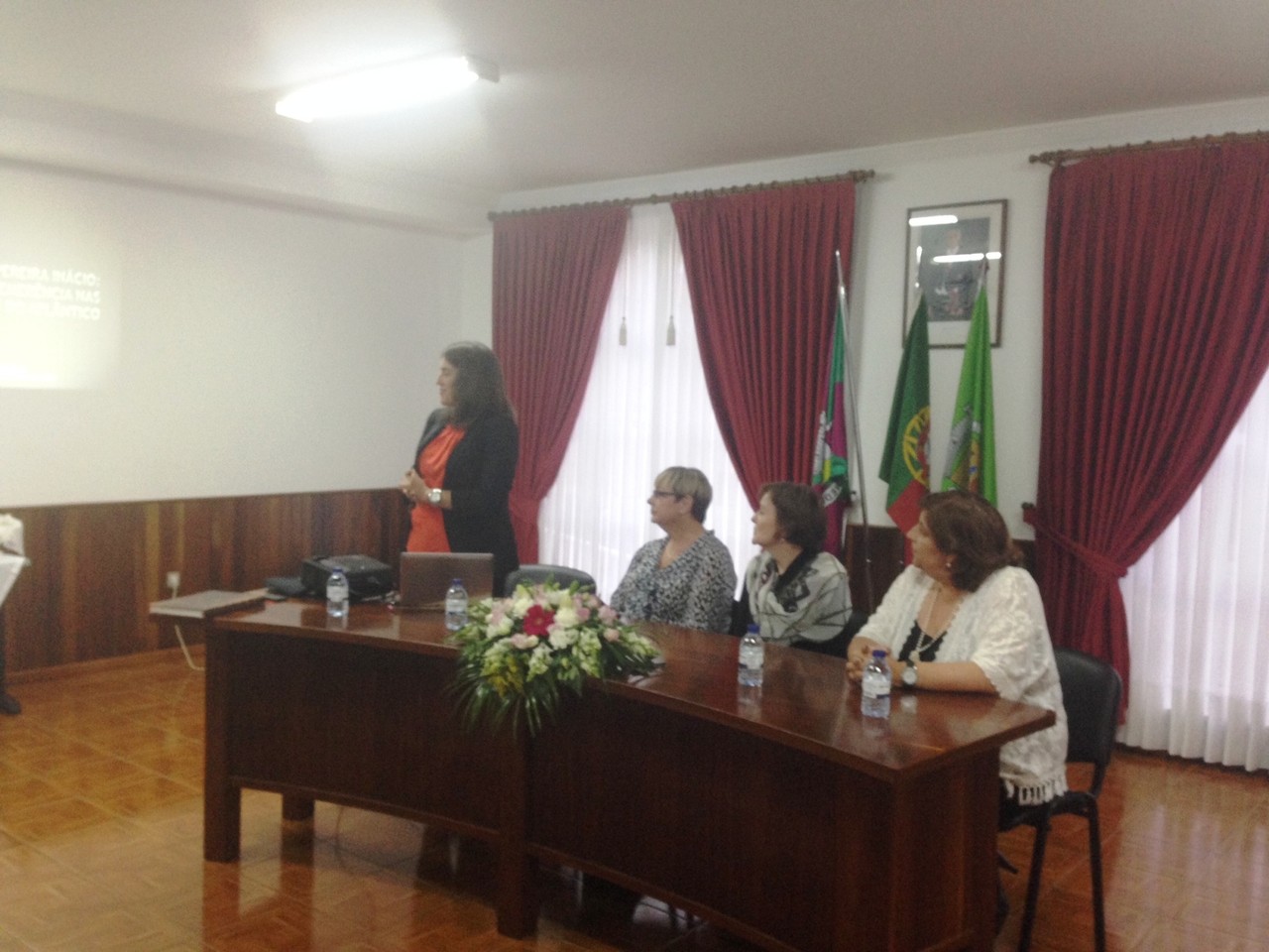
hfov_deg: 55.4
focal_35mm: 33
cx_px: 634
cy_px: 476
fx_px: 1210
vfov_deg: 42.9
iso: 125
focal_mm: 4.12
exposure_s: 1/20
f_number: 2.4
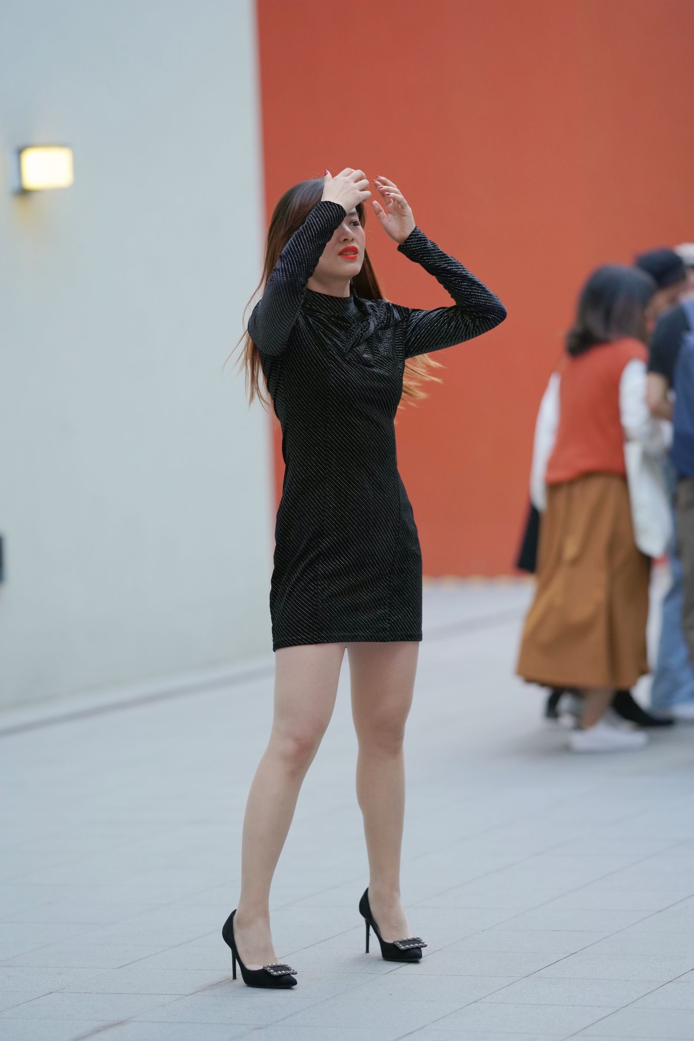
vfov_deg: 15.2
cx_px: 347
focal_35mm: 135
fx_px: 3902
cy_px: 520
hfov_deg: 10.2
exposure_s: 1/320
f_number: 2.2
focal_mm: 135
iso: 1000
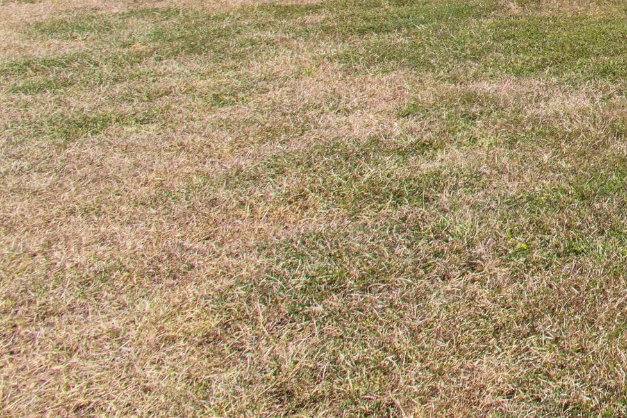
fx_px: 801
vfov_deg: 24.8
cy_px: -147
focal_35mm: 46
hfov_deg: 29.4
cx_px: 903
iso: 100
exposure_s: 1/250
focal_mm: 10
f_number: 8
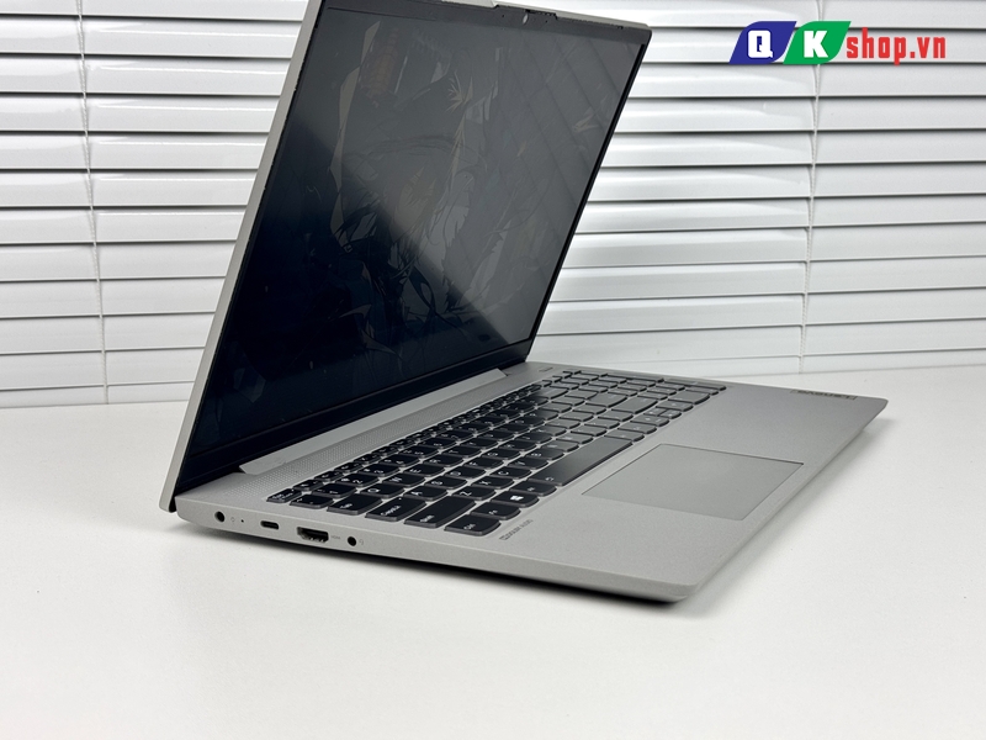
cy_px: 370
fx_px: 1367
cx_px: 493
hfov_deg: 39.7
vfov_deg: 30.3
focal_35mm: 48
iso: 50
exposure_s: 1/165
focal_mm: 6.76
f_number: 1.78
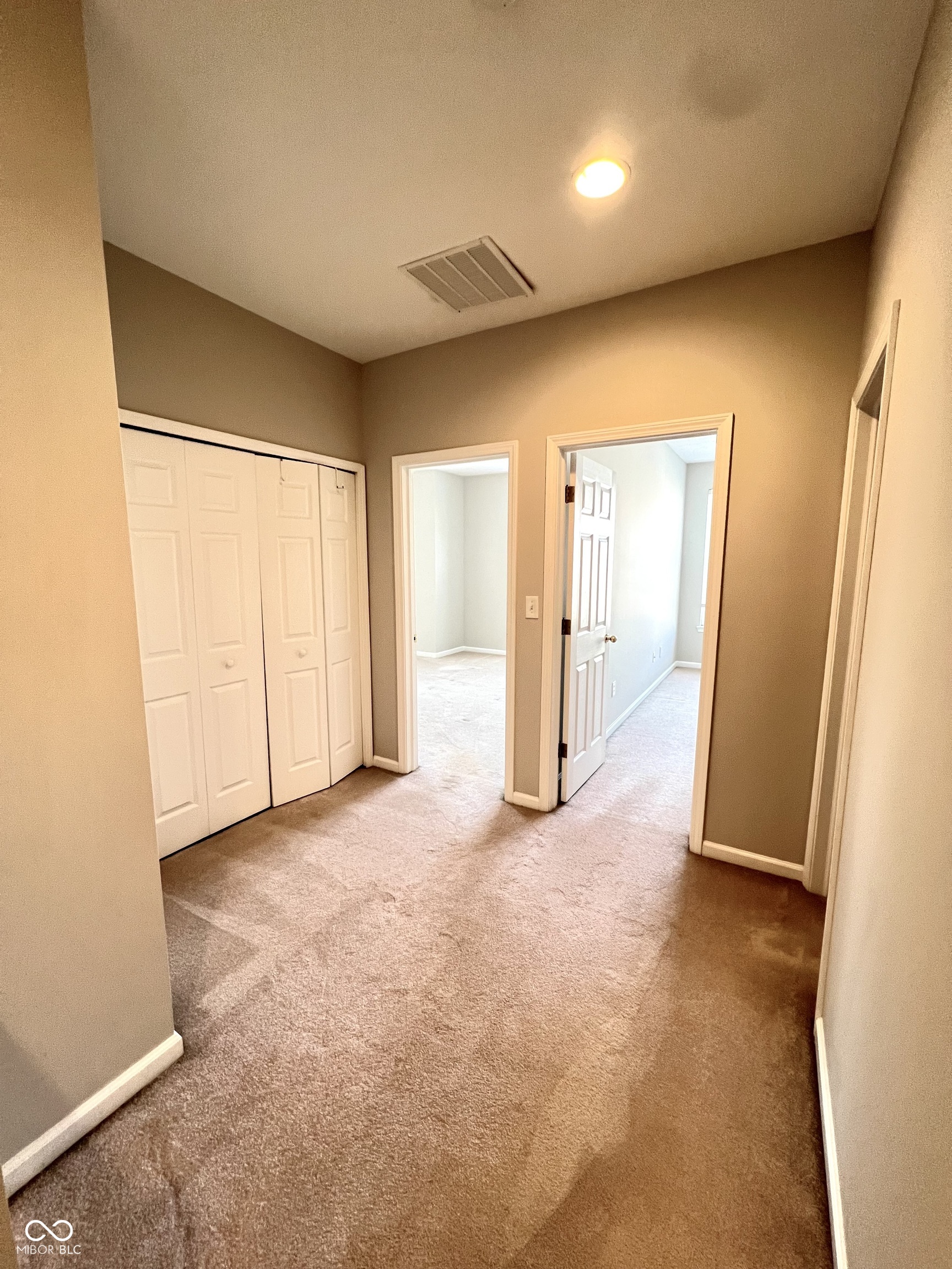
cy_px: 634
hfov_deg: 89.9
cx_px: 476
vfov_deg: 106.2
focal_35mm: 13
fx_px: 477
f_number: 1.8
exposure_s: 1/60
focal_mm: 1.57
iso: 250
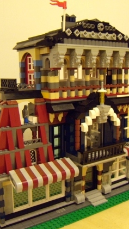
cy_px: 115
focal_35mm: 41
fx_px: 249
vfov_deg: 49.4
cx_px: 55
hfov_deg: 29.0
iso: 400
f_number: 2.8
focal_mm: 6
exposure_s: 1/13
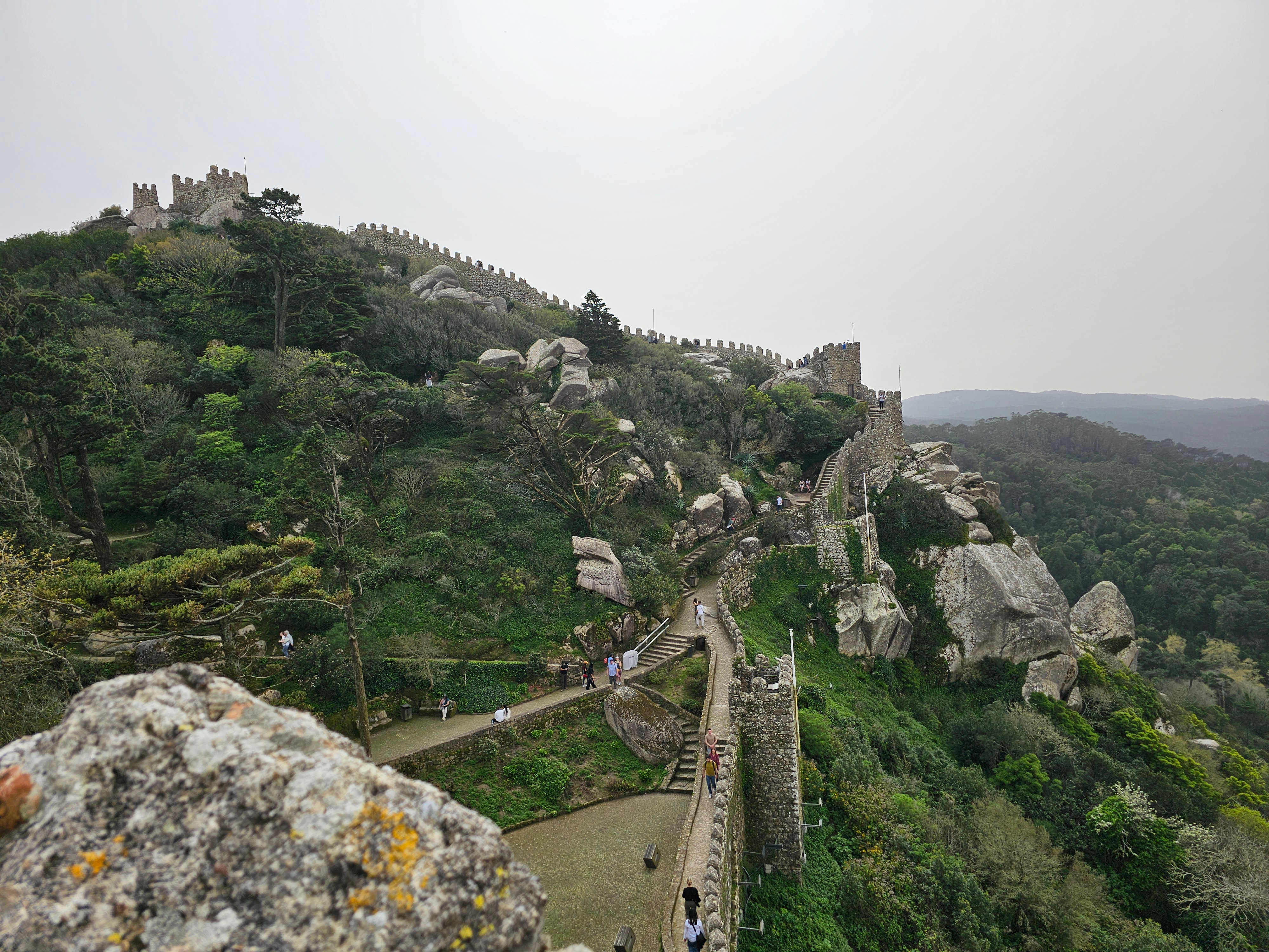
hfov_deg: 73.9
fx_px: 843
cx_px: 634
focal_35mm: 23
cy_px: 476
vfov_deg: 58.9
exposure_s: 1/907
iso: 10
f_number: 1.7
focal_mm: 6.3
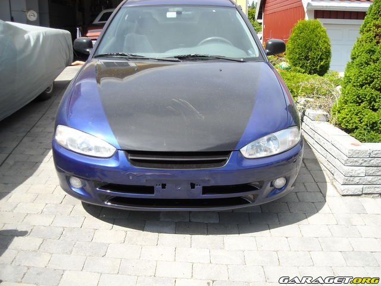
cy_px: 143
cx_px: 190
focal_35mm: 35
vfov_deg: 40.7
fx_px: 385
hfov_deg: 52.6
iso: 64
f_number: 2.8
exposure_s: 1/419
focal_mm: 5.7
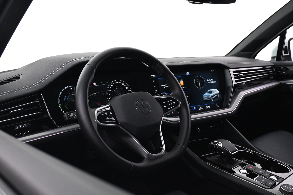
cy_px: 98
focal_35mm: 34
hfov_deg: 56.1
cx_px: 146
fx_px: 275
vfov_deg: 39.1
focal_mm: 22.5
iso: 1600
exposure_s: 1/30
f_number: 4
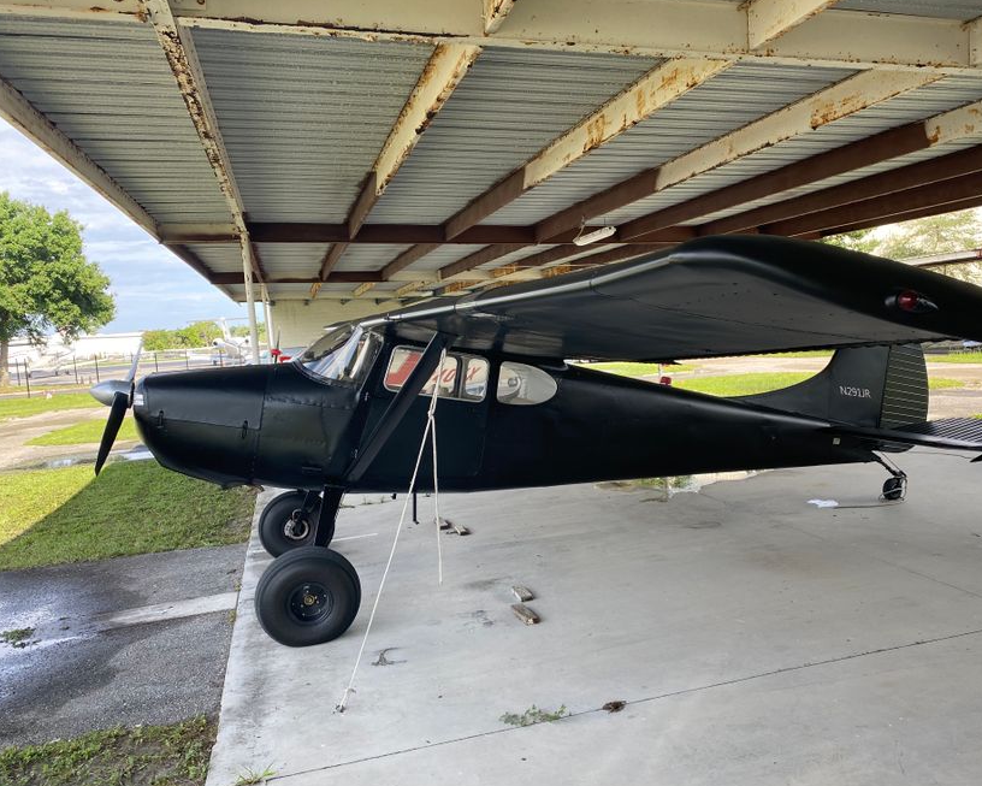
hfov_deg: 62.2
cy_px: 400
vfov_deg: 51.5
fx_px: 814
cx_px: 516
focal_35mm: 28
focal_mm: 4.25
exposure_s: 1/423
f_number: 1.8
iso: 32
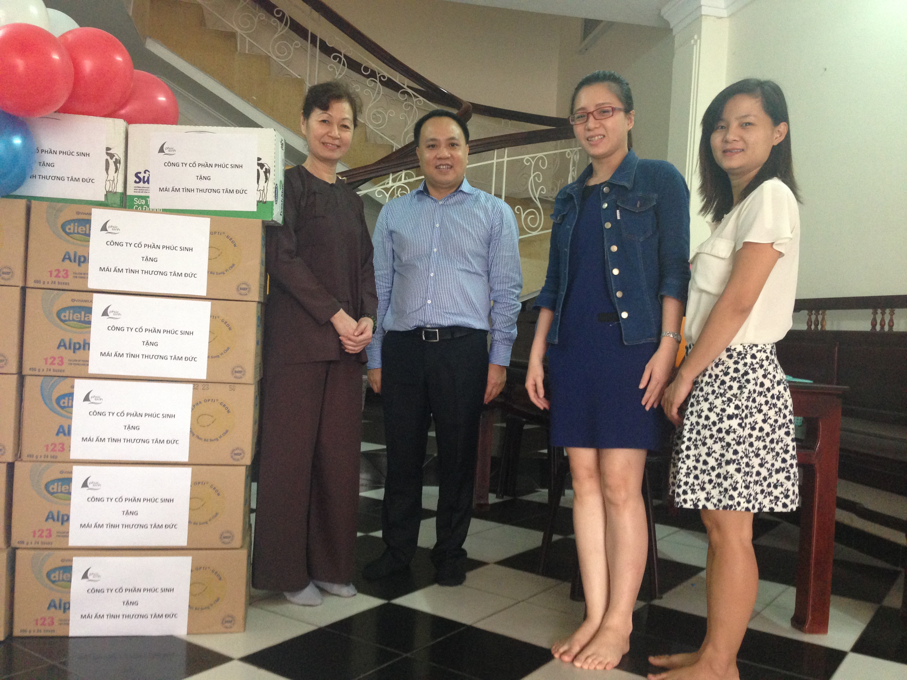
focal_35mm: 33
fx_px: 865
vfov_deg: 42.9
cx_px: 454
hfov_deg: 55.4
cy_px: 340
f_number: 2.4
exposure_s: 1/20
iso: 250
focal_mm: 4.12
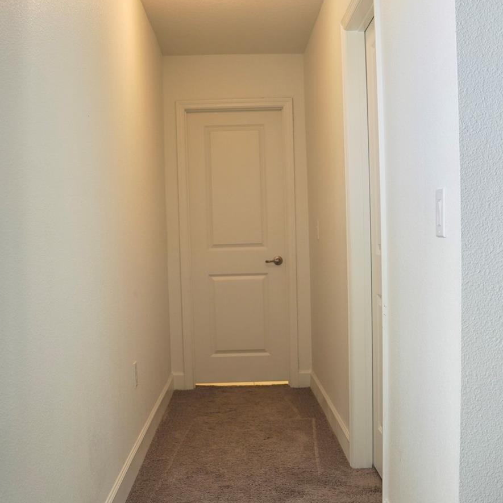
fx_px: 707
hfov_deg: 39.1
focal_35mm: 43
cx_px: 227
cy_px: 288
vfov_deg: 39.1
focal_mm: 28
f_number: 4
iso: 500
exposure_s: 1/160
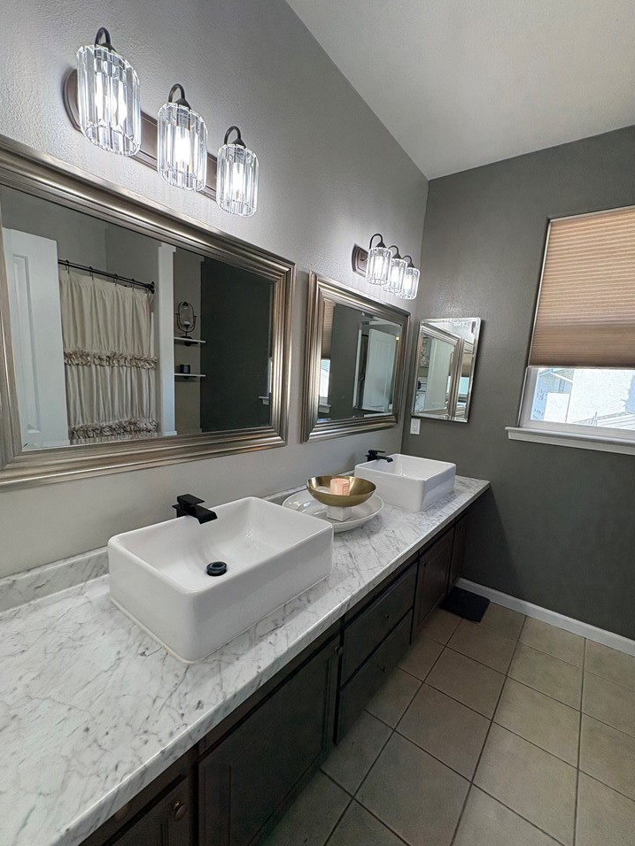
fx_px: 367
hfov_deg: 81.7
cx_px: 331
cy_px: 444
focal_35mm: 15
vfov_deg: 98.1
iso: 125
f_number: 2.2
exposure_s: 1/120
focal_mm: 2.22
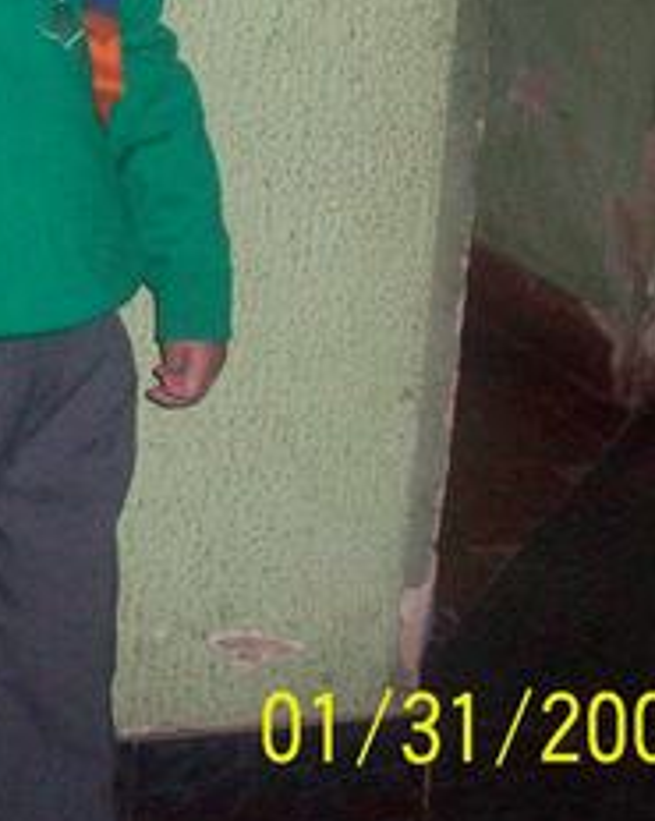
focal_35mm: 124
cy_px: 46
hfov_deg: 12.0
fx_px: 3011
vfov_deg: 15.3
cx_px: -248
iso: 200
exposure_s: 1/71.9
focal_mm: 7.6
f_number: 3.1
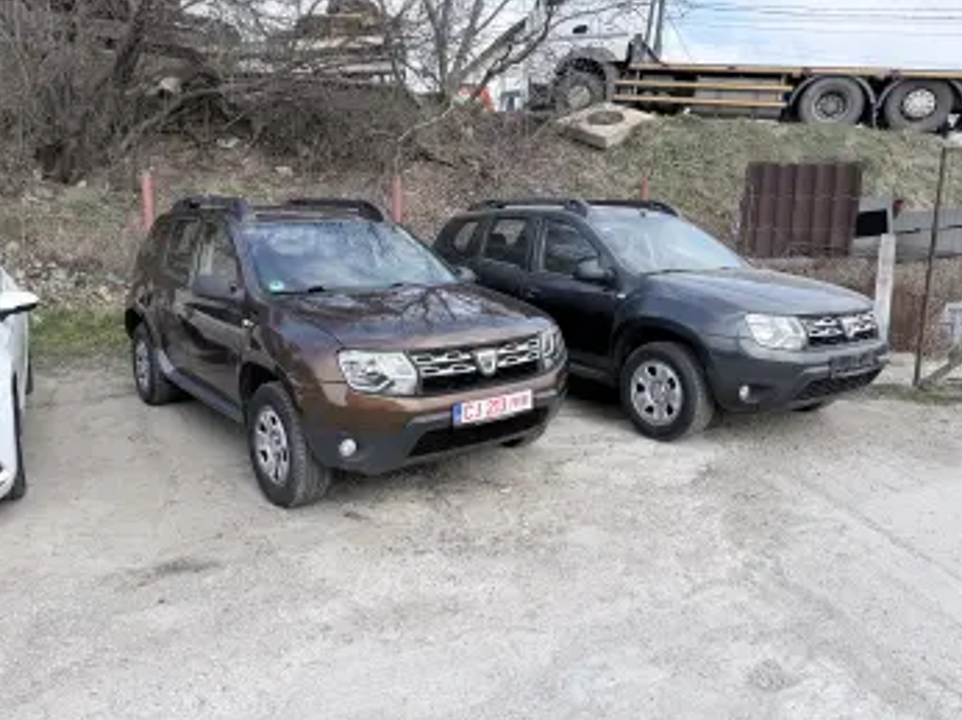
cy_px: 353
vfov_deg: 54.8
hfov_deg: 69.4
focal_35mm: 25
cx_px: 470
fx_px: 694
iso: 80
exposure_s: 1/1410
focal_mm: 6.76
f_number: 1.78
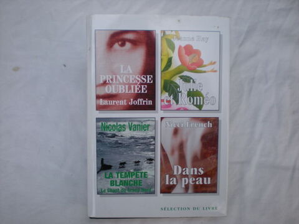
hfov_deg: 49.0
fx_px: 328
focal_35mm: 38
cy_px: 112
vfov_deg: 37.7
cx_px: 150
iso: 111
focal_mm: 6.3
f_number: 3.1
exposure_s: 1/59.7
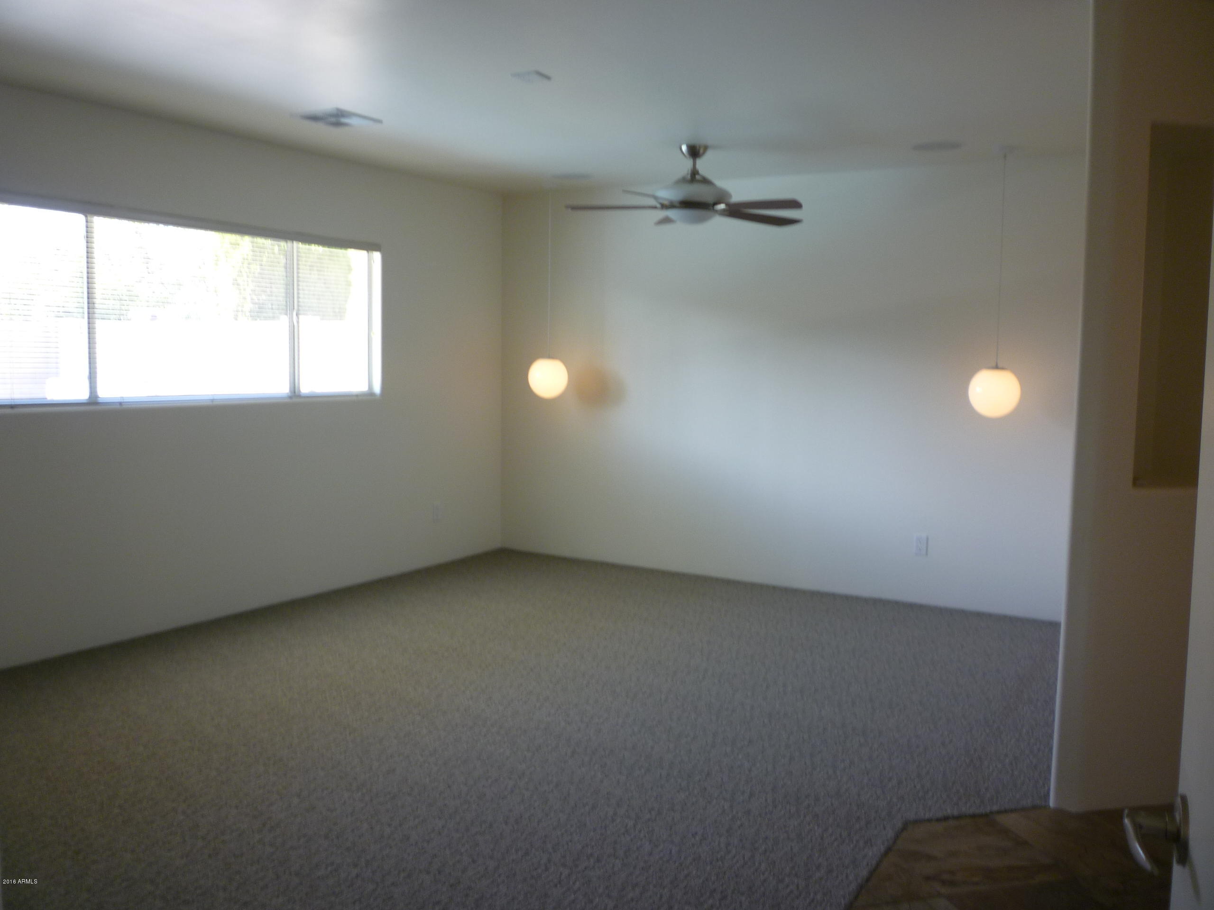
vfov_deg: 48.2
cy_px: 455
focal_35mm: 29
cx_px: 607
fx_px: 1017
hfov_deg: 61.7
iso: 100
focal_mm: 5.2
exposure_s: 1/30
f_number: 3.3
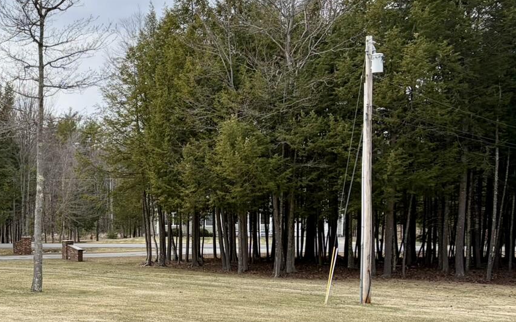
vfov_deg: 19.6
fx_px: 928
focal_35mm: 66
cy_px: 239
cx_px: -96
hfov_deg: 27.5
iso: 50
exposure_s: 1/1799
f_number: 1.6
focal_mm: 5.96
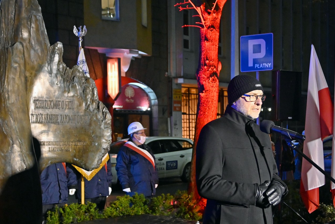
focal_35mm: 63
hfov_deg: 31.6
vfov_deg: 21.5
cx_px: 223
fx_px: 586
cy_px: 143
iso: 2500
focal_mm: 26
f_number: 3.2
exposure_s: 1/80
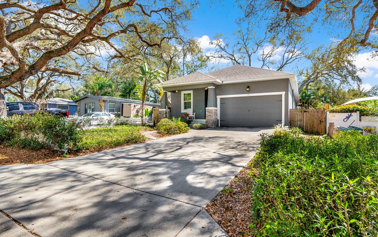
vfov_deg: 62.2
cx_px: 195
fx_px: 196
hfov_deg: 88.0
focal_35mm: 19
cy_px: 122
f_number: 6.3
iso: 250
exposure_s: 1/400
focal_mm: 18
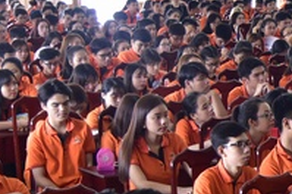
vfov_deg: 9.5
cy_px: 146
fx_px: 1166
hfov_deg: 13.5
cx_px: 423
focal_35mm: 144
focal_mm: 44
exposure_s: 1/25
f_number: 4
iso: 800
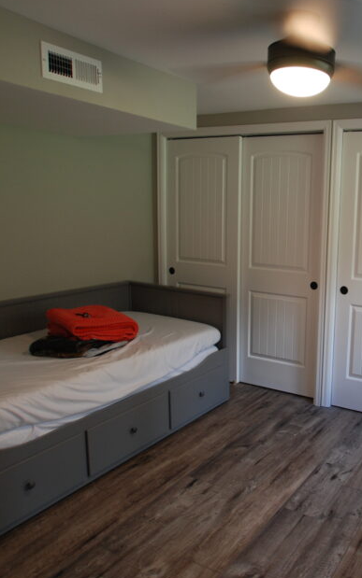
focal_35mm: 28
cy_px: 268
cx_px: 312
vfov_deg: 66.7
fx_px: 439
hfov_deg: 41.8
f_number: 4.5
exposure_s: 1/25
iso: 250
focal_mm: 11
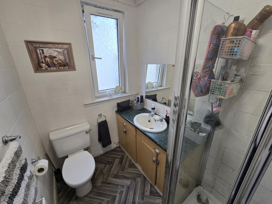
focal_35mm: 13
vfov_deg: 89.9
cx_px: 136
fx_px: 102
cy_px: 102
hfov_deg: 106.2
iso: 64
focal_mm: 2.2
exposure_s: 1/50
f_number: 2.2
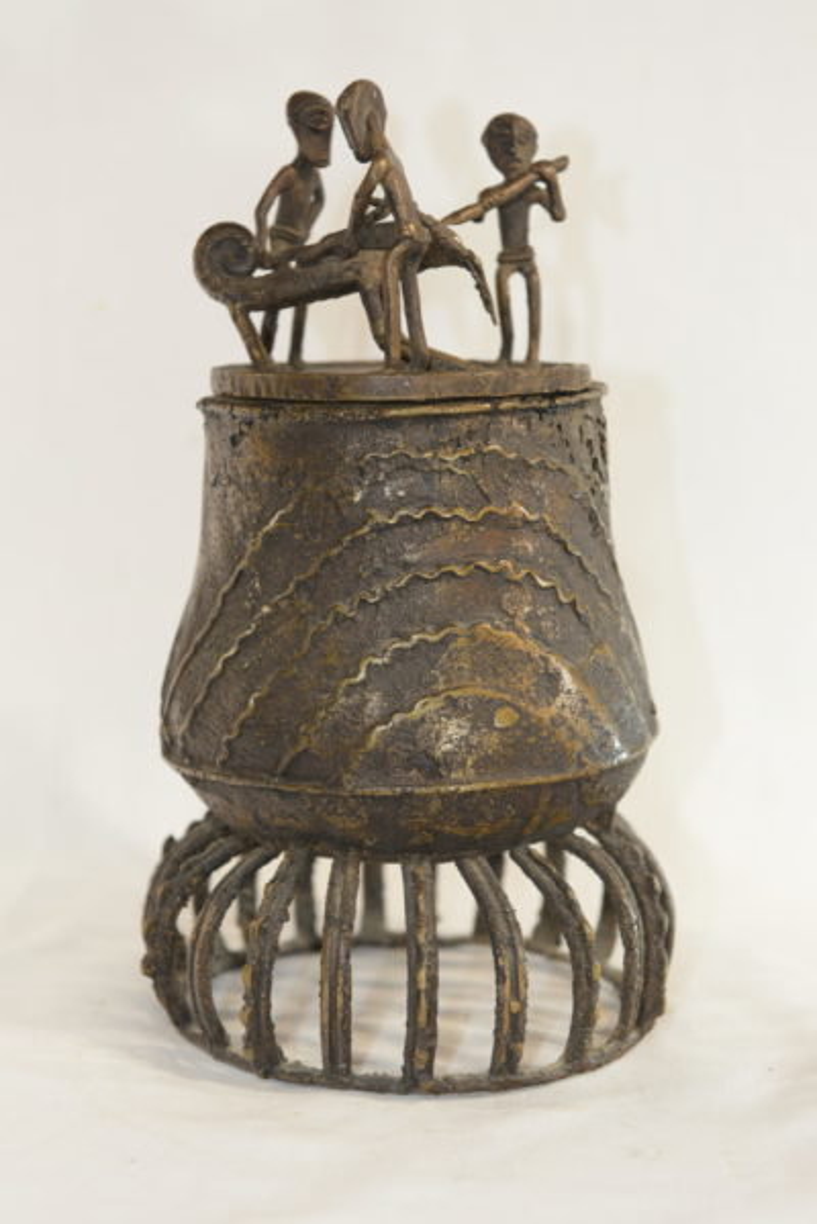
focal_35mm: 70
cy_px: 612
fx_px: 2380
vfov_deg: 28.8
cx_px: 408
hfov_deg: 19.5
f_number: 5.6
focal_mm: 70
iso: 400
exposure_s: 1/125
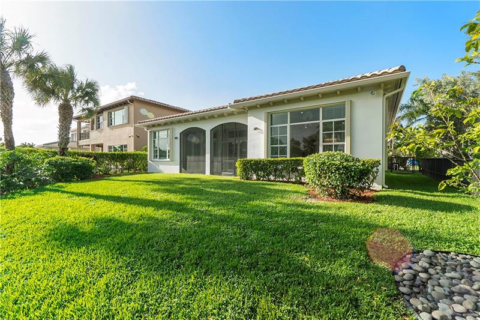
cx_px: 240
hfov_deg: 100.4
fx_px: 200
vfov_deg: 77.3
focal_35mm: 15
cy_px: 160
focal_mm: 10
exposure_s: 1/60
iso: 100
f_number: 11
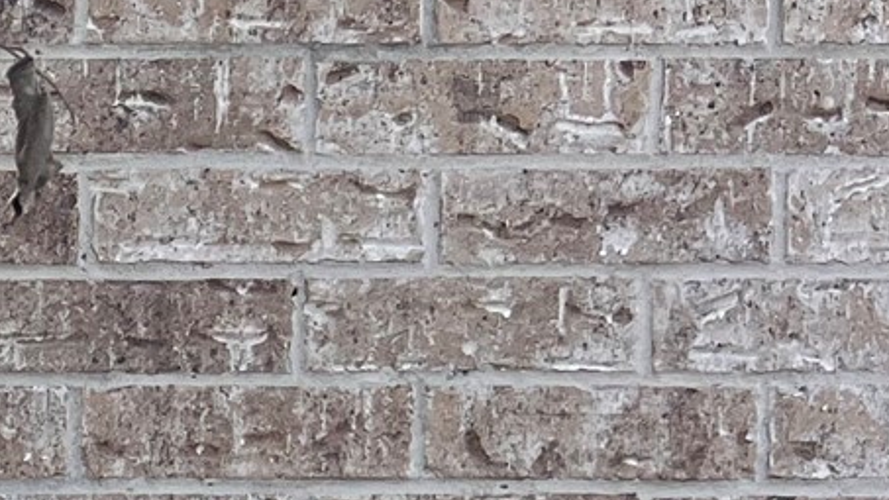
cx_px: -793
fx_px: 3018
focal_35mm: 128
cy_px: 1218
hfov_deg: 14.4
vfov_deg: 8.6
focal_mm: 5.7
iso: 50
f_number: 1.5
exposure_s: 1/1159
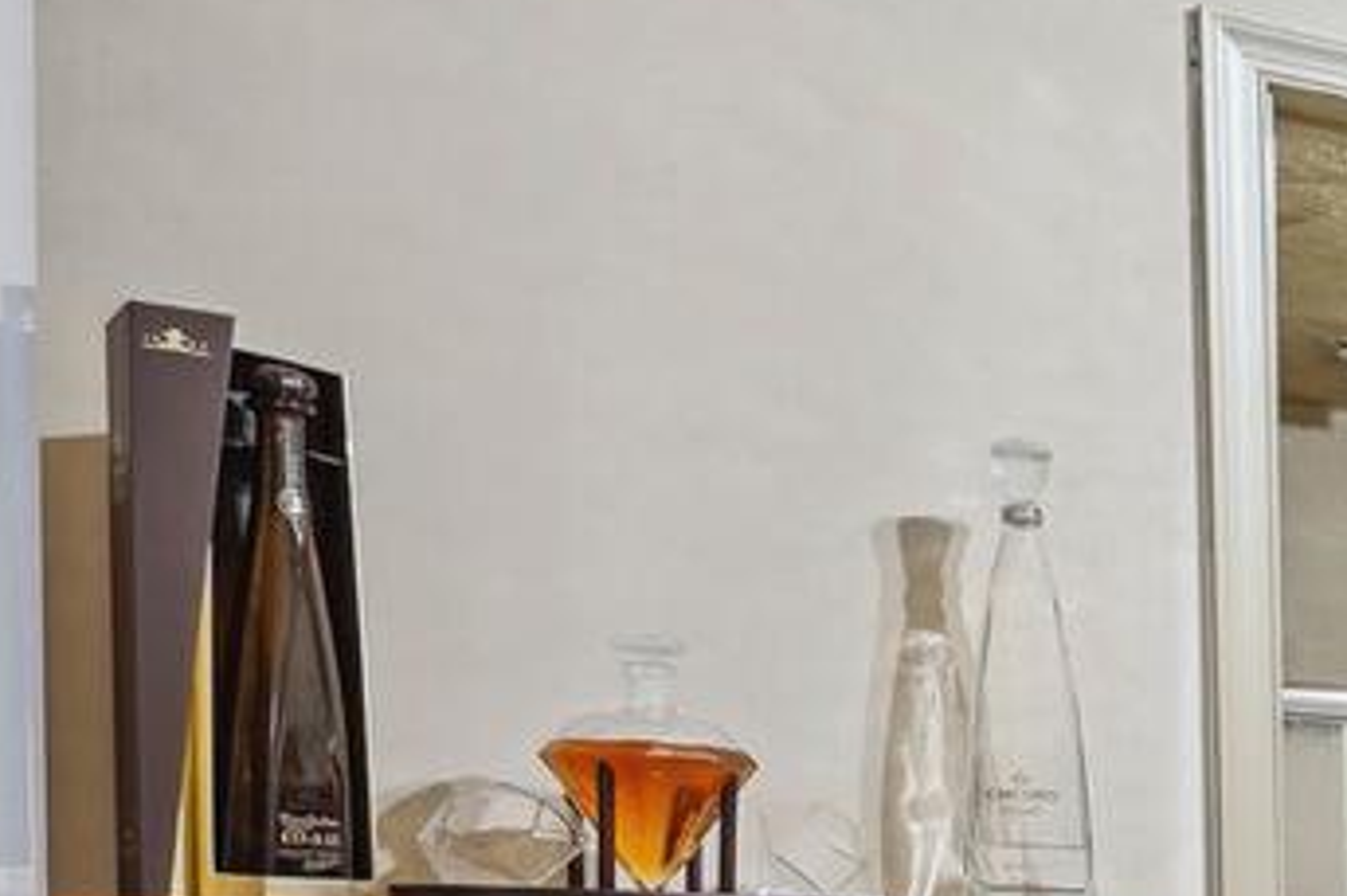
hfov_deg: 20.3
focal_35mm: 67
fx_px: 2506
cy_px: 1068
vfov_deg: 19.2
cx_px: 2494
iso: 800
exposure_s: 1/6
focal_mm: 16
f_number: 9
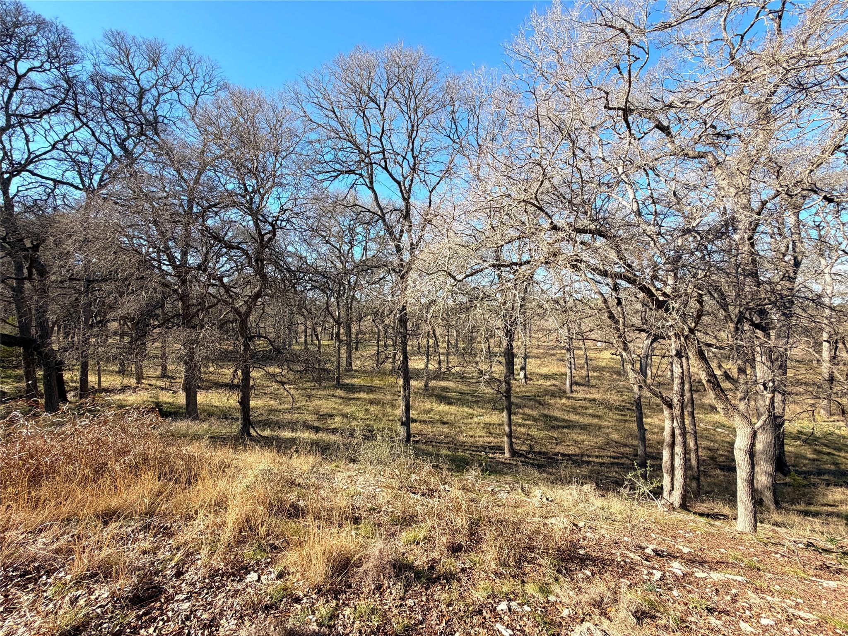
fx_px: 343
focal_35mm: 14
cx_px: 424
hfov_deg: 102.1
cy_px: 318
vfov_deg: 85.7
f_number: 2.2
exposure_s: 1/549
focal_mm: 2.22
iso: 40
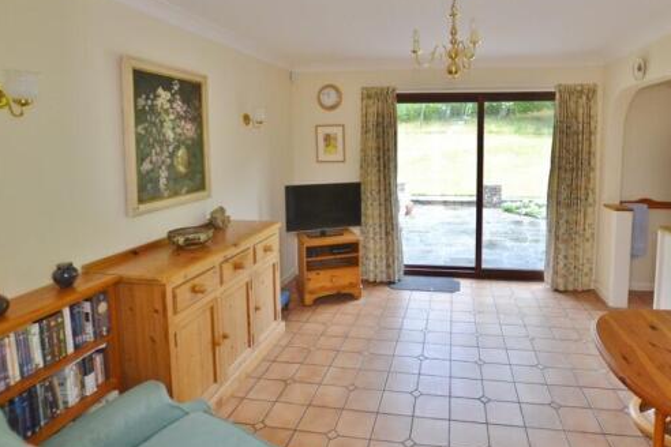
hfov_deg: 83.1
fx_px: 373
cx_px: 398
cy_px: 171
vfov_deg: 61.2
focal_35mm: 20
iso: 400
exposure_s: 1/80
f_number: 4.5
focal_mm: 10
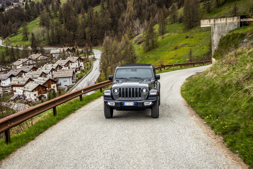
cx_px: 126
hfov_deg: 42.7
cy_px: 84
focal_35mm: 46
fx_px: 323
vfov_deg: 29.3
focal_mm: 46
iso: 100
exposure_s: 1/125
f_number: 7.1
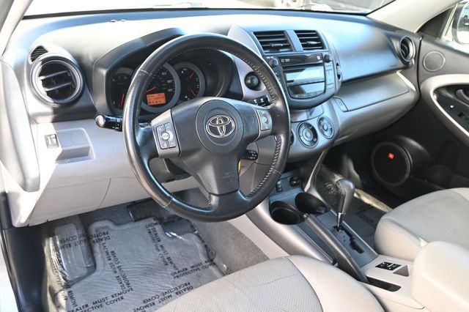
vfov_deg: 42.6
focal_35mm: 31
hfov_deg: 60.7
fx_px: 400
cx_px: 234
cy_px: 156
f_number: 3.8
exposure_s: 1/125
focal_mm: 20.5
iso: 560
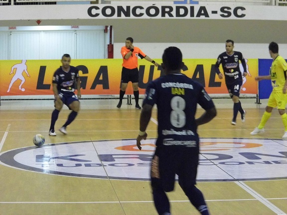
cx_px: 144
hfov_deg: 14.9
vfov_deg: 11.2
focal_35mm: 132
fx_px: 1094
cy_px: 108
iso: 800
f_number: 4.7
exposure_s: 1/80
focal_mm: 23.6
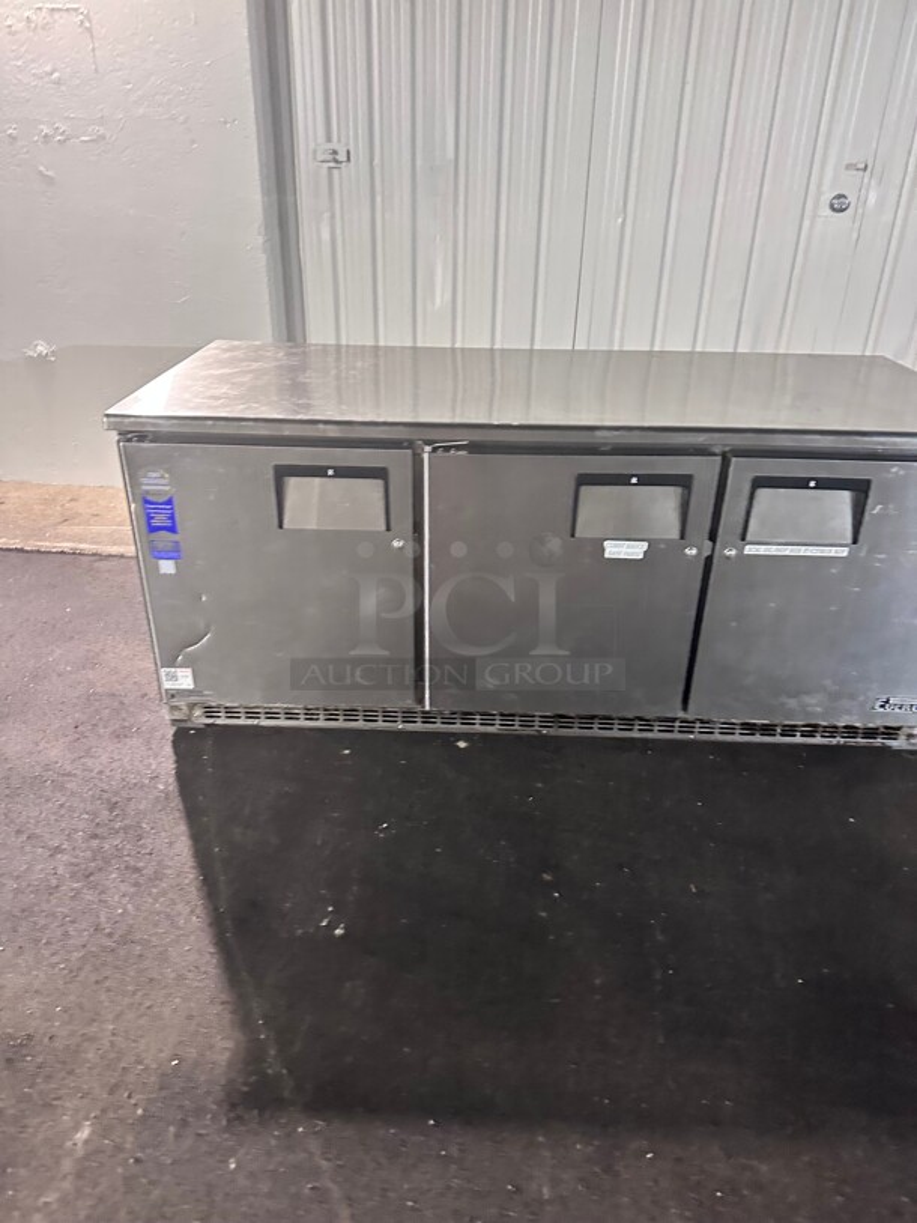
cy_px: 612
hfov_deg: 56.8
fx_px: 847
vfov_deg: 71.6
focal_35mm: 24
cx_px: 458
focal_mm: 6.86
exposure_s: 1/60
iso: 640
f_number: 1.78
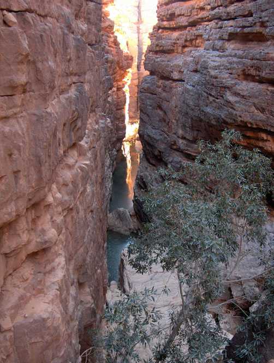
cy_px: 182
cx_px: 137
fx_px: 410
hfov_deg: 36.9
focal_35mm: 39
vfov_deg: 47.8
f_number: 2.8
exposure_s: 1/50
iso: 200
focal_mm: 8
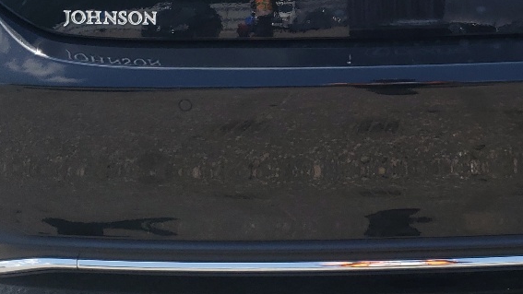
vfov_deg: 14.4
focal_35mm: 80
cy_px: -107
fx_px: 1109
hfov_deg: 26.3
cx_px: 375
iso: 50
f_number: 1.5
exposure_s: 1/1667
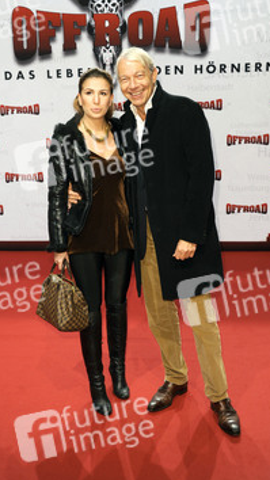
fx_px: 573
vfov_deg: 45.5
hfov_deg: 26.5
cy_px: 226
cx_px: 123
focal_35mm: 45
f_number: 5.6
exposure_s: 1/250
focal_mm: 38
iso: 800
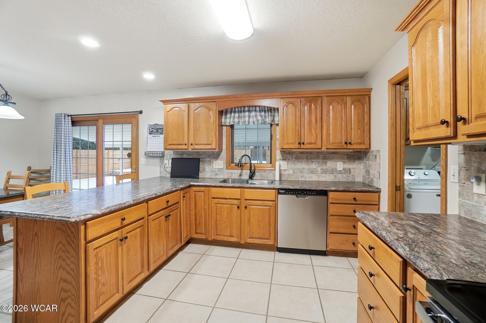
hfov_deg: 100.4
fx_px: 202
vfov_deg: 77.2
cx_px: 243
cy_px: 162
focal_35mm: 15
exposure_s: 1/60
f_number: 5.6
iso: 125
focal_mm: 10
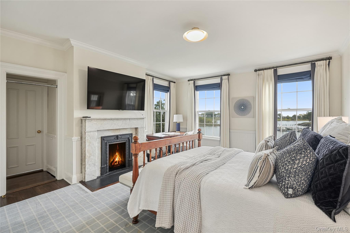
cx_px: 175
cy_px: 116
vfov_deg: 73.7
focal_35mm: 16
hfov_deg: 96.7
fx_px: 156
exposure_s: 1/13
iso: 250
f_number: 7.1
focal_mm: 16
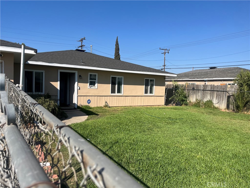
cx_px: 125
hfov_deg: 67.3
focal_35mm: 26
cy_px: 94
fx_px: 188
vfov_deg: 53.1
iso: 50
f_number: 1.6
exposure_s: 1/4149
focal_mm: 5.1
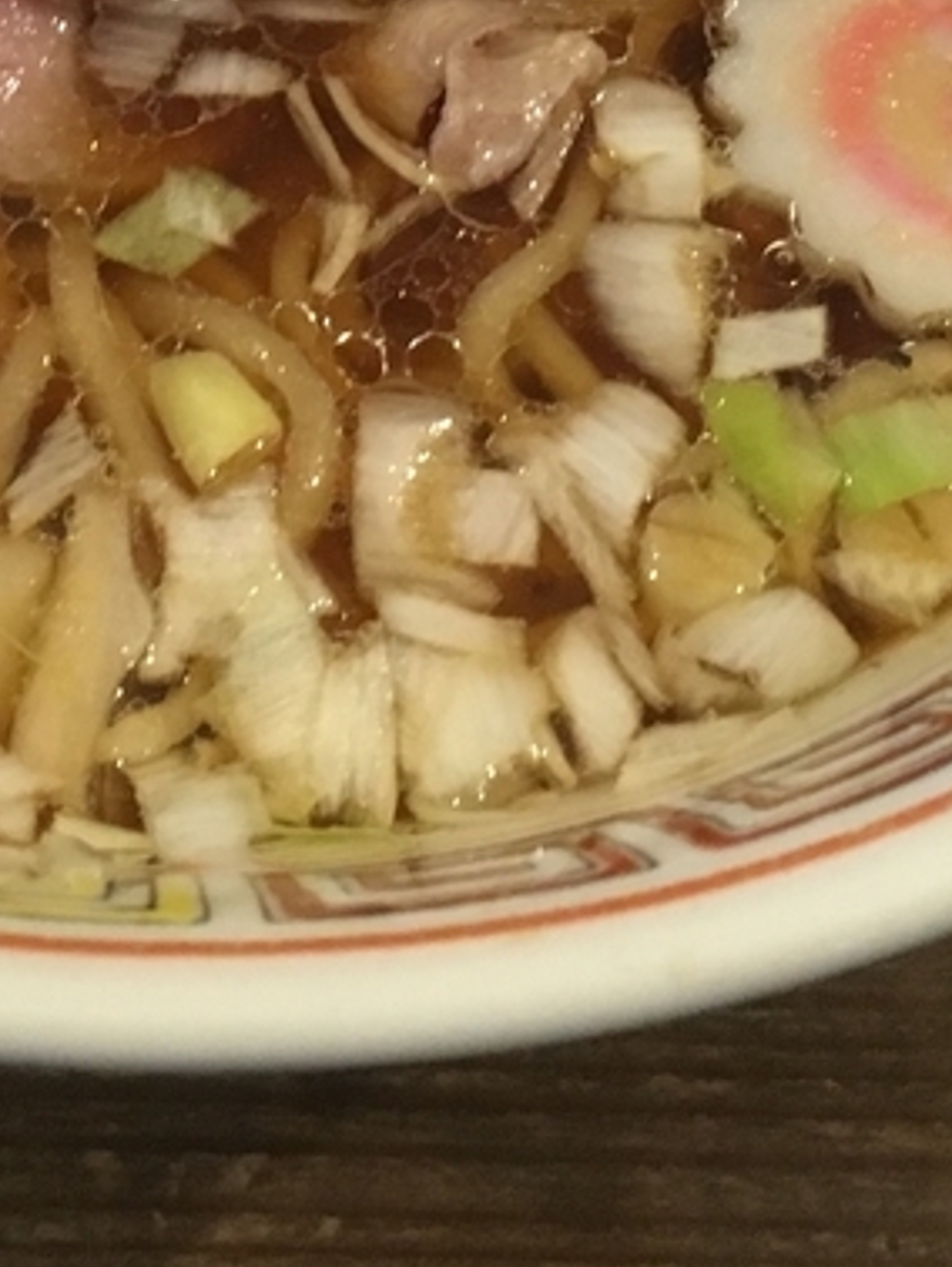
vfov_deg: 20.2
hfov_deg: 15.8
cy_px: -158
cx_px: 50
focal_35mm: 92
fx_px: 3370
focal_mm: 4.15
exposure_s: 1/17
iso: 200
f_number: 2.2
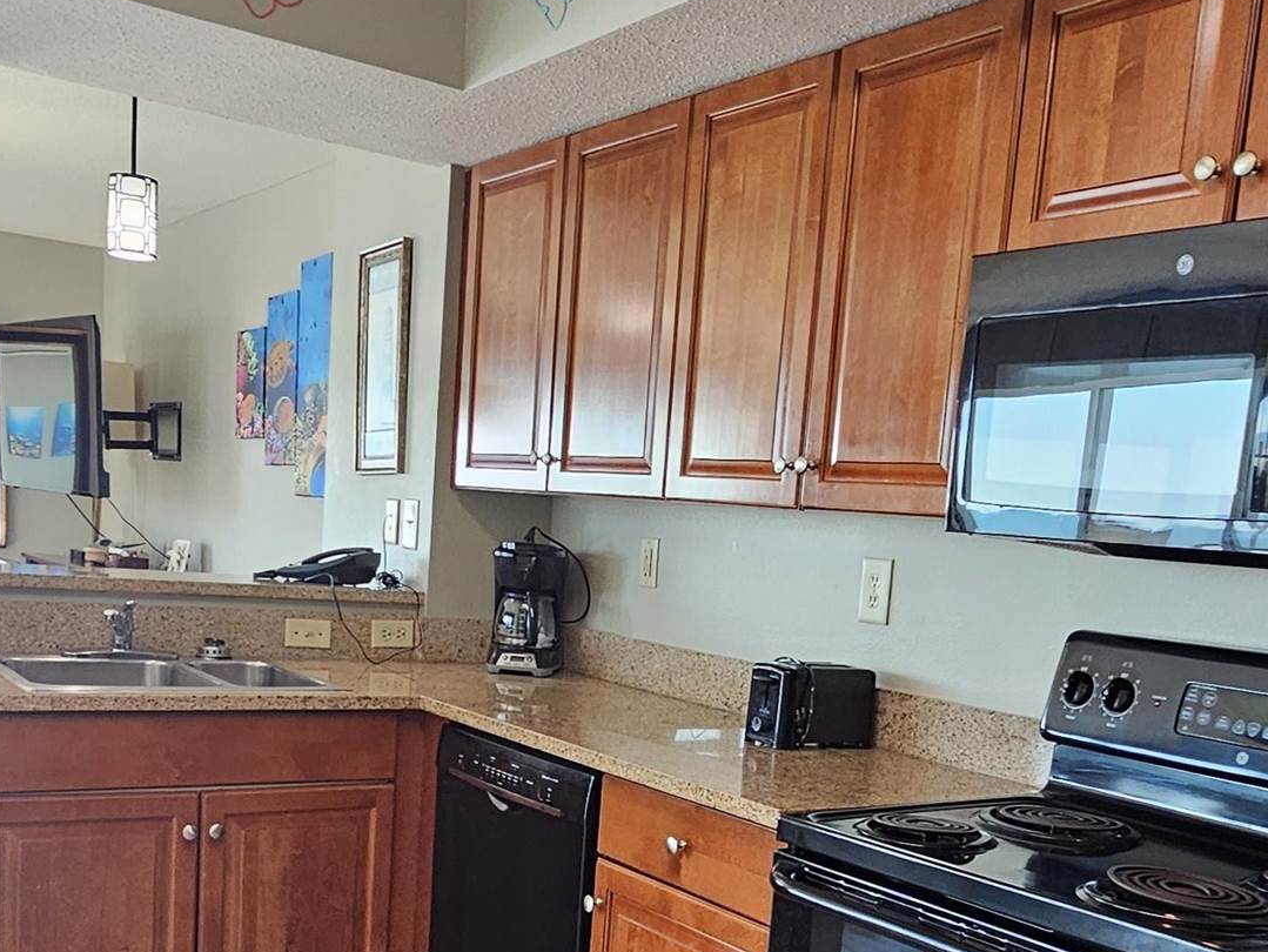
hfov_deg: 50.1
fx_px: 1356
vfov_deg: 37.0
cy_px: 791
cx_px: 648
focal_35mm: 37
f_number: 2.2
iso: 64
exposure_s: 1/60
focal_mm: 2.2
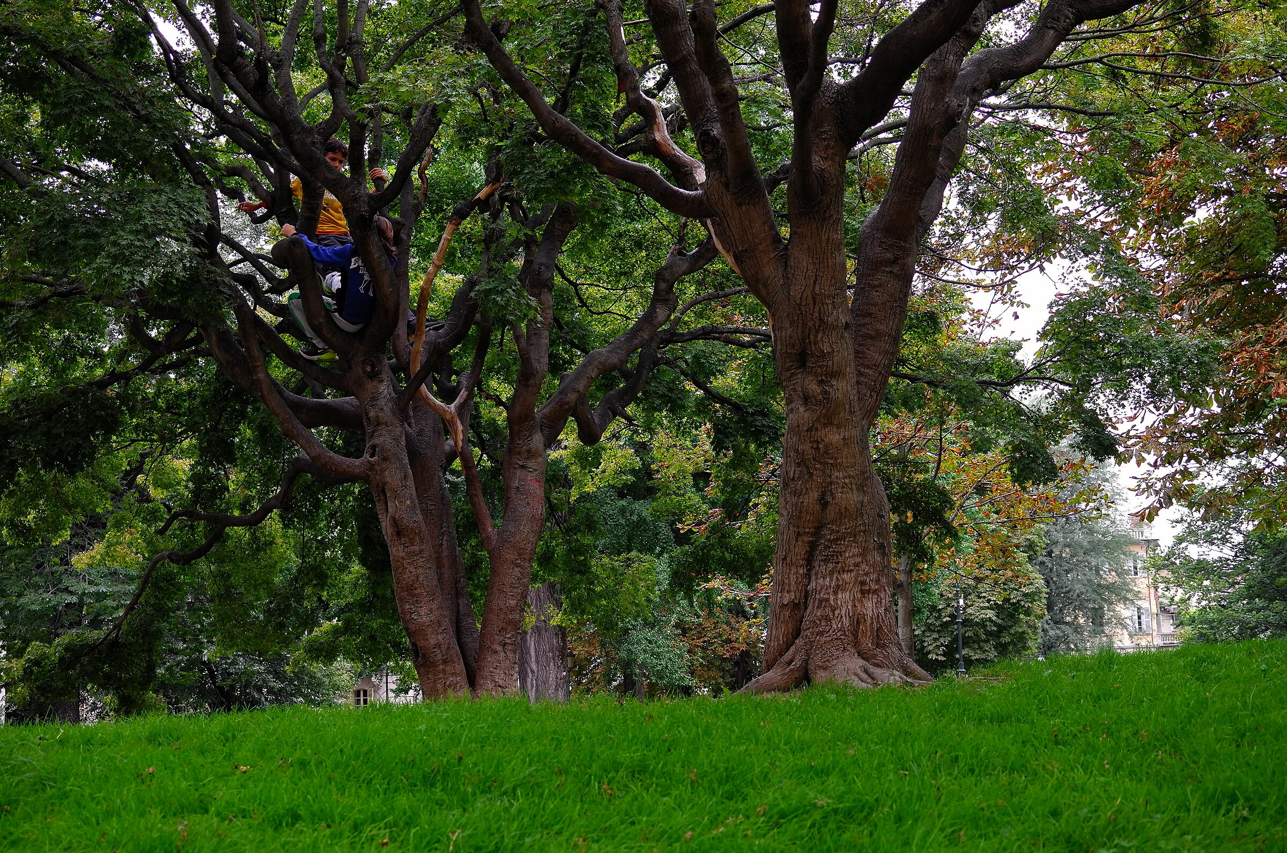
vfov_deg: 26.9
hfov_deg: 39.7
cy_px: 426
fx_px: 1784
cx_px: 644
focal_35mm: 50
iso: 400
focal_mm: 33.3
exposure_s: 1/200
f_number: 5.1
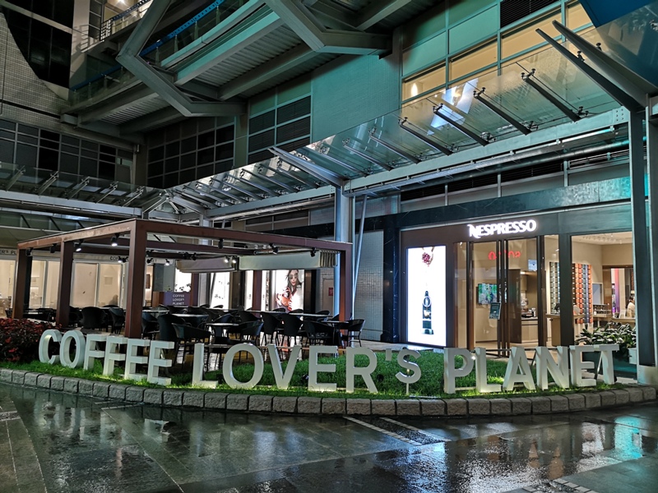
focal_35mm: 27
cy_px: 246
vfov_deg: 51.4
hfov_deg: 65.3
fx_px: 513
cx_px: 329
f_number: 1.8
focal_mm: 3.95
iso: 250
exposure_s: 1/33.3
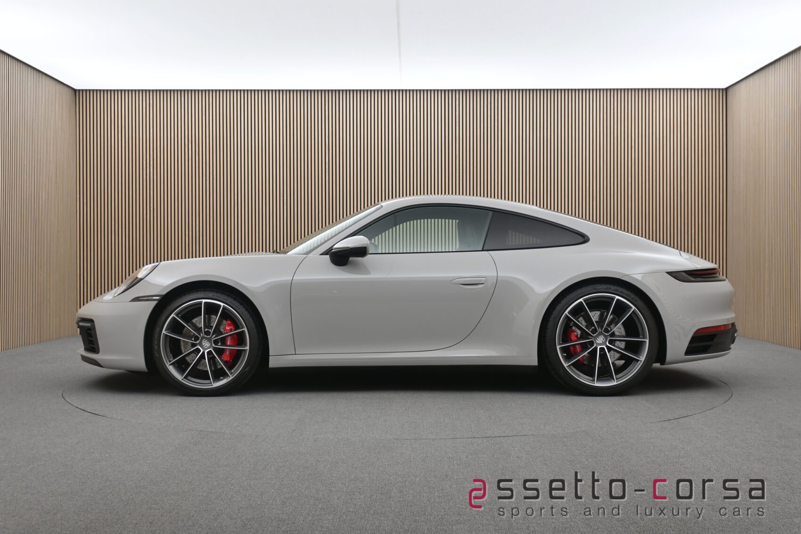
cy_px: 267
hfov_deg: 48.7
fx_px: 884
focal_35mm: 40
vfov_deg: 33.6
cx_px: 400
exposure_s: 1/40
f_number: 4.5
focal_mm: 26.5
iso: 500
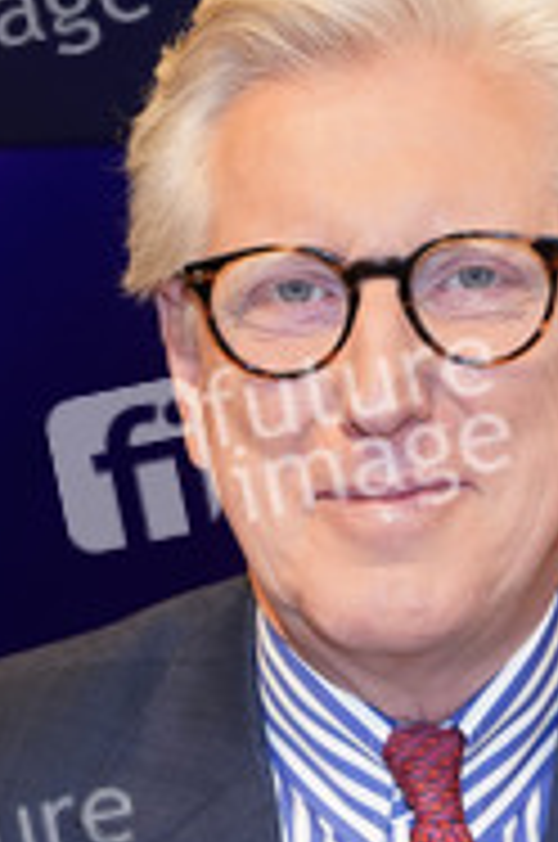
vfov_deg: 21.9
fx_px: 2147
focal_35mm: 92
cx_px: 410
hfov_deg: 14.8
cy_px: 671
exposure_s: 1/160
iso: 2000
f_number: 5.6
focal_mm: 43
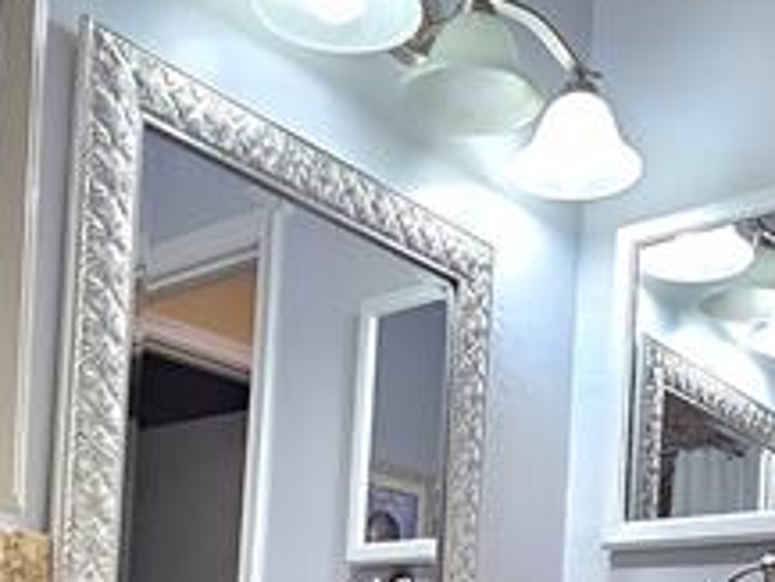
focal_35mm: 48
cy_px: 703
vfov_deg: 26.8
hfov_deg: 39.6
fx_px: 1075
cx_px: 332
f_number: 2.2
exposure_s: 1/60.2
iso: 160
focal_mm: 2.2
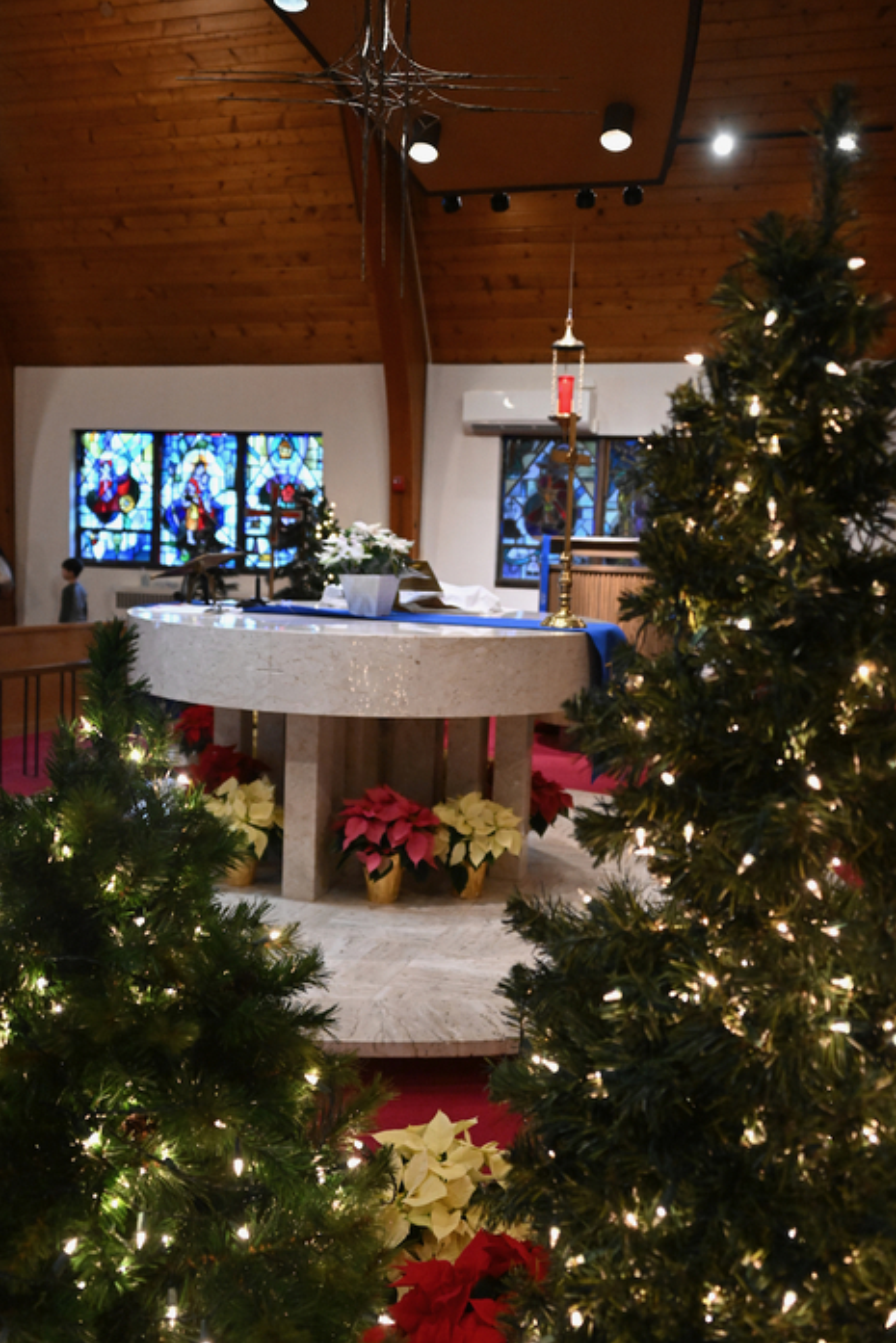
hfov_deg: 36.9
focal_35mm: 36
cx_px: 415
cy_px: 696
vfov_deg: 53.1
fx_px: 1343
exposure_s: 1/200
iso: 5600
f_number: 3.5
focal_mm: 32
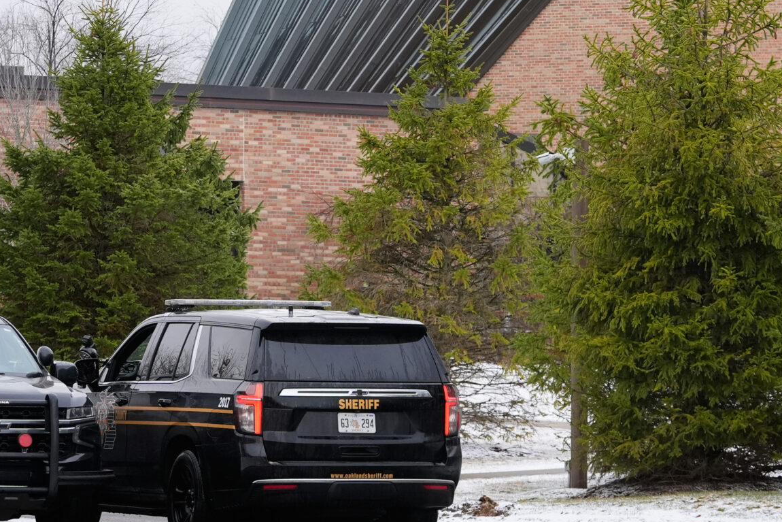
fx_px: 5561
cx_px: 429
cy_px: 130
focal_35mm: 256
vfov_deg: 5.4
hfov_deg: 8.0
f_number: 5.6
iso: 1250
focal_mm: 115
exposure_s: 1/640
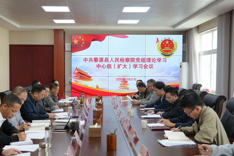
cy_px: 86
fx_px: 312
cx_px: 98
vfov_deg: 28.1
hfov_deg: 41.0
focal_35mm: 48
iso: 640
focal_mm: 32
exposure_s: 1/160
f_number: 4
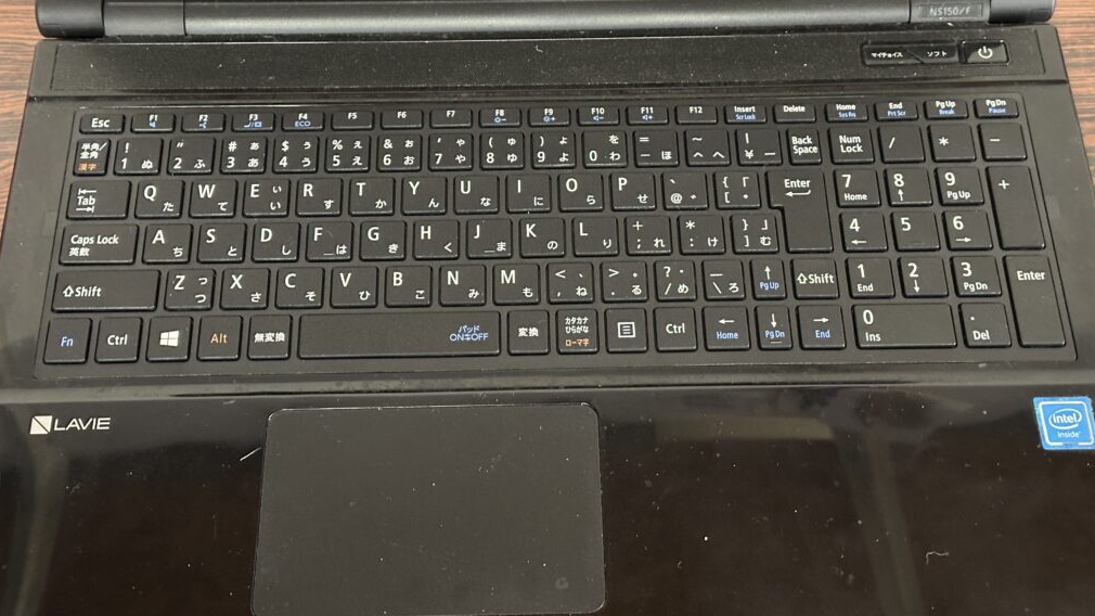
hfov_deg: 39.2
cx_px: 550
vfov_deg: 22.6
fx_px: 1539
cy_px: 234
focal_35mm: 53
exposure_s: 1/20
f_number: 1.78
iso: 640
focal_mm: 6.86
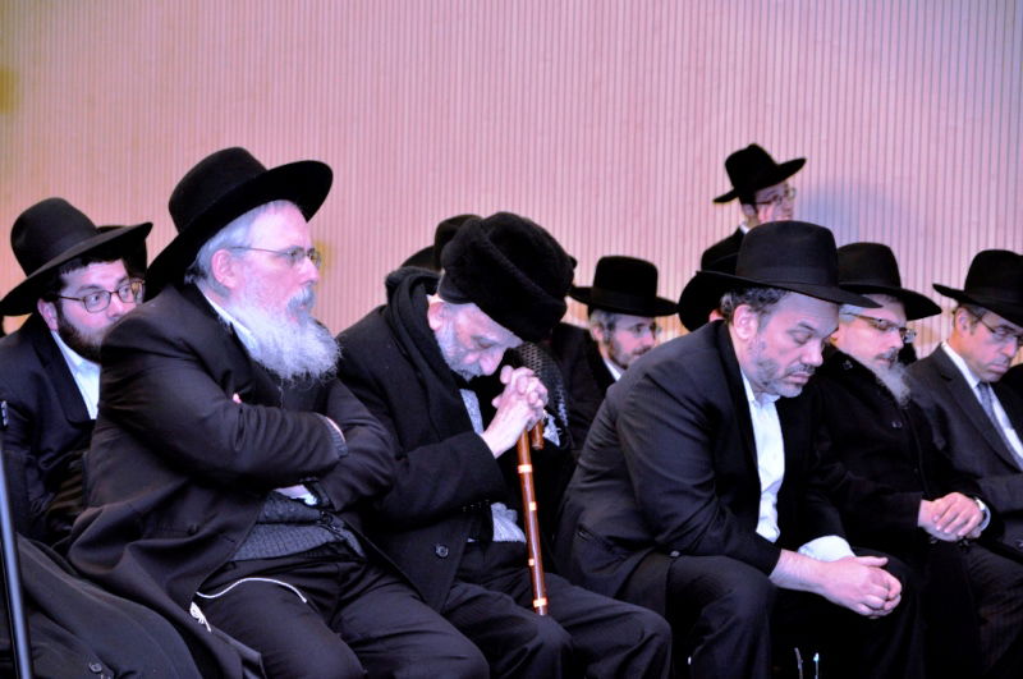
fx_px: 2980
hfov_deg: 19.5
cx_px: 512
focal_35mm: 105
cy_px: 340
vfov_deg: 13.0
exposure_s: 1/100
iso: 800
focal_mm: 70
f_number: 4
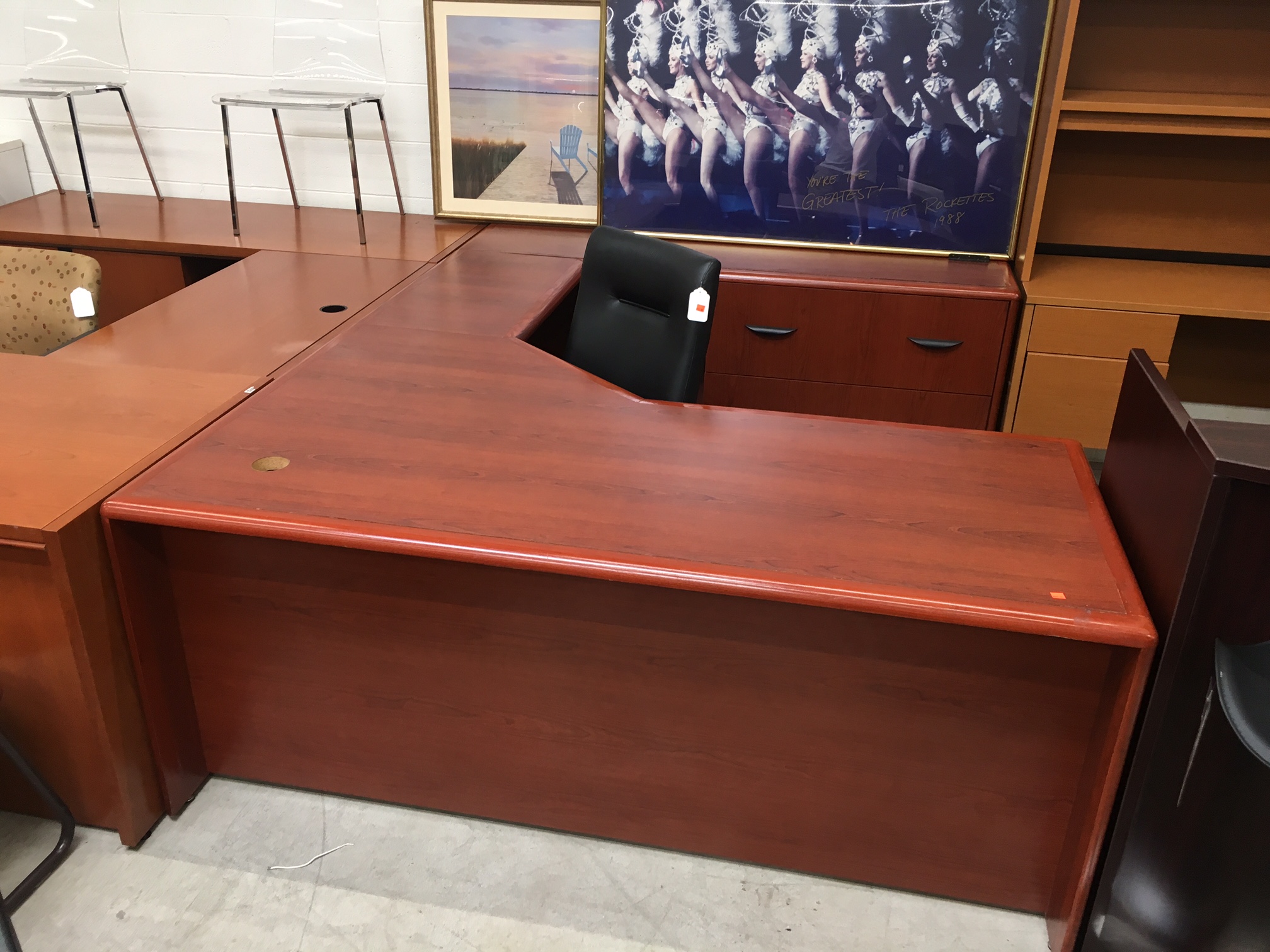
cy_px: 476
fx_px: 1064
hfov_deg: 61.7
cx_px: 635
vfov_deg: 48.2
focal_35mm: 29
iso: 50
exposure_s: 1/30
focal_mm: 4.15
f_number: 2.2
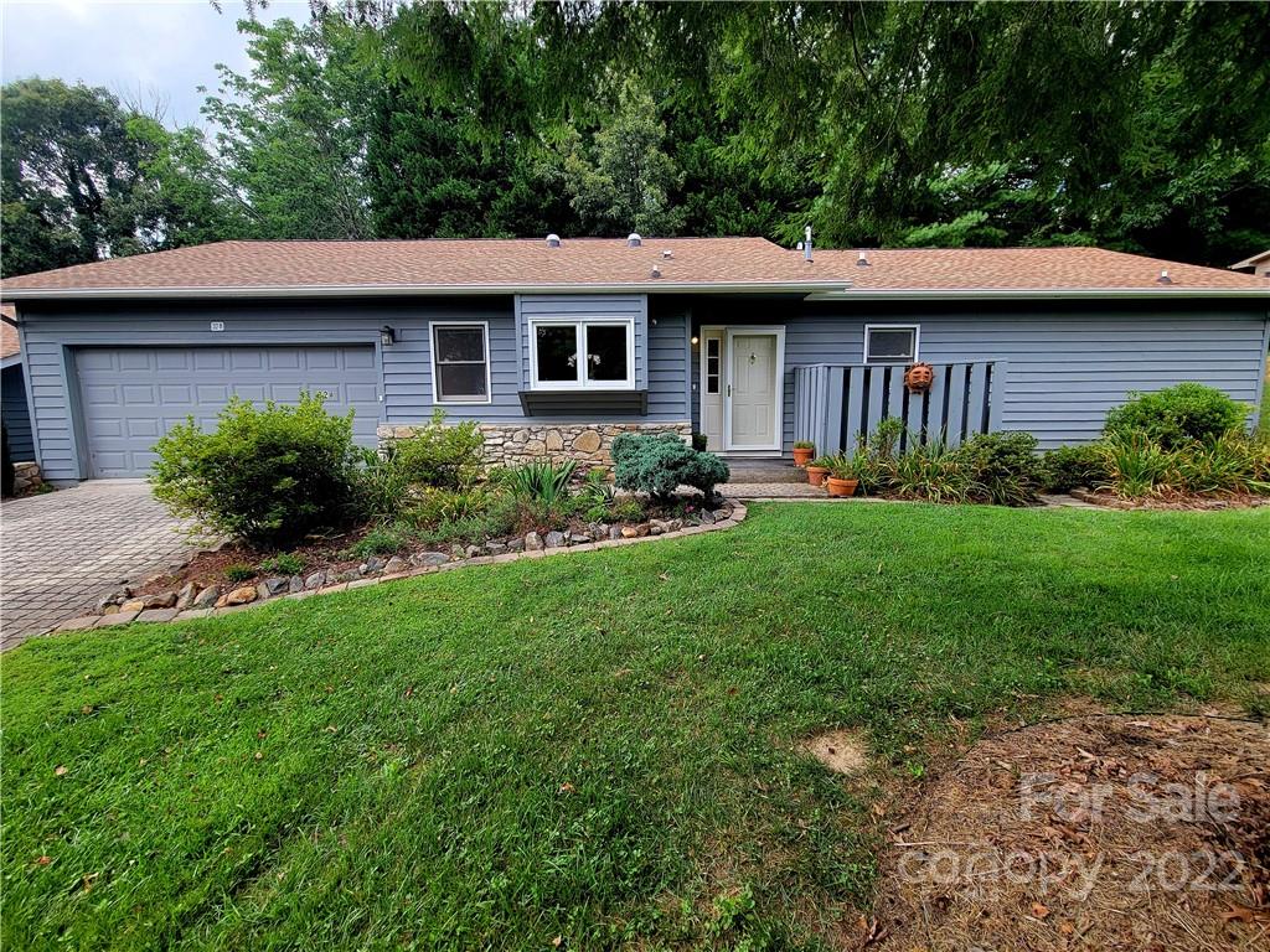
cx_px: 635
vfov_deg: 89.9
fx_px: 477
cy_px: 476
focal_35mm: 13
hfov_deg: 106.2
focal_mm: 2.2
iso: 50
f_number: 2.2
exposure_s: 1/250
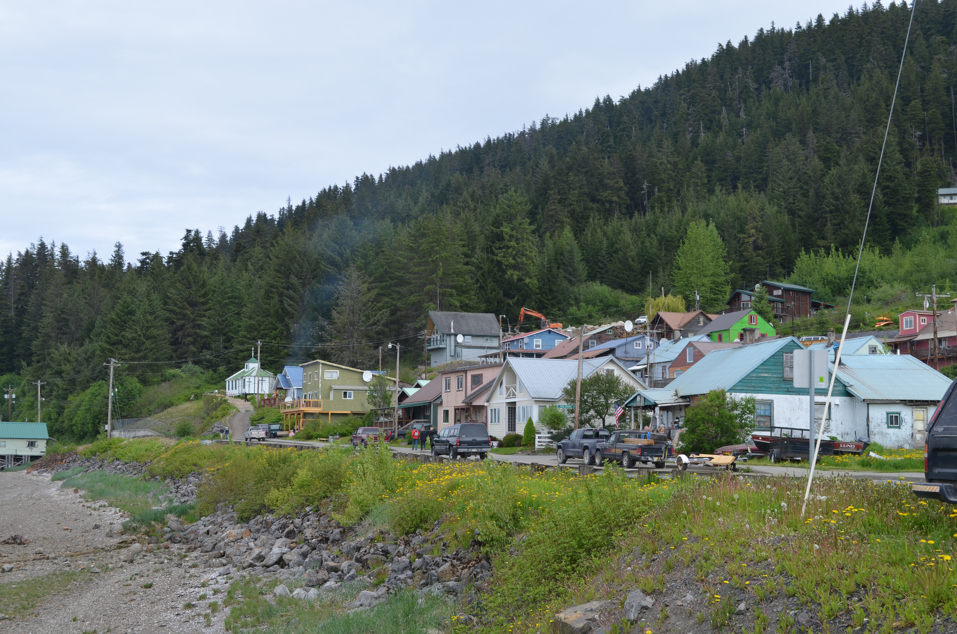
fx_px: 1273
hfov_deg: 41.2
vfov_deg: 28.0
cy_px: 317
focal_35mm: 48
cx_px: 478
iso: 200
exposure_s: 1/250
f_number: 8
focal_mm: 32
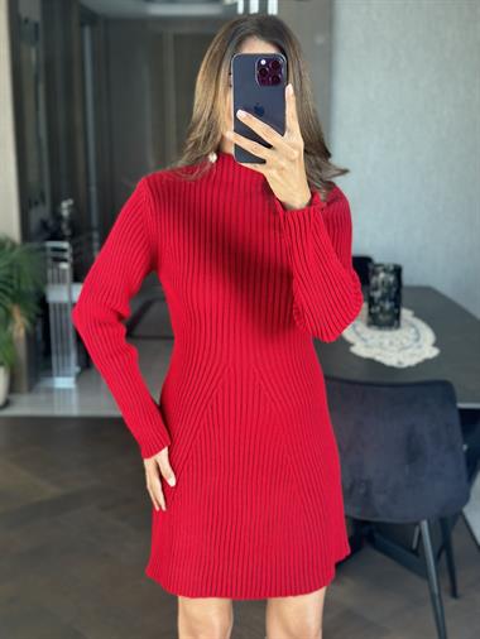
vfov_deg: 39.6
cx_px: 240
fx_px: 887
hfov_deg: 30.3
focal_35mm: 48
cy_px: 320
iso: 125
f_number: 1.78
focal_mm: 6.86
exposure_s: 1/103
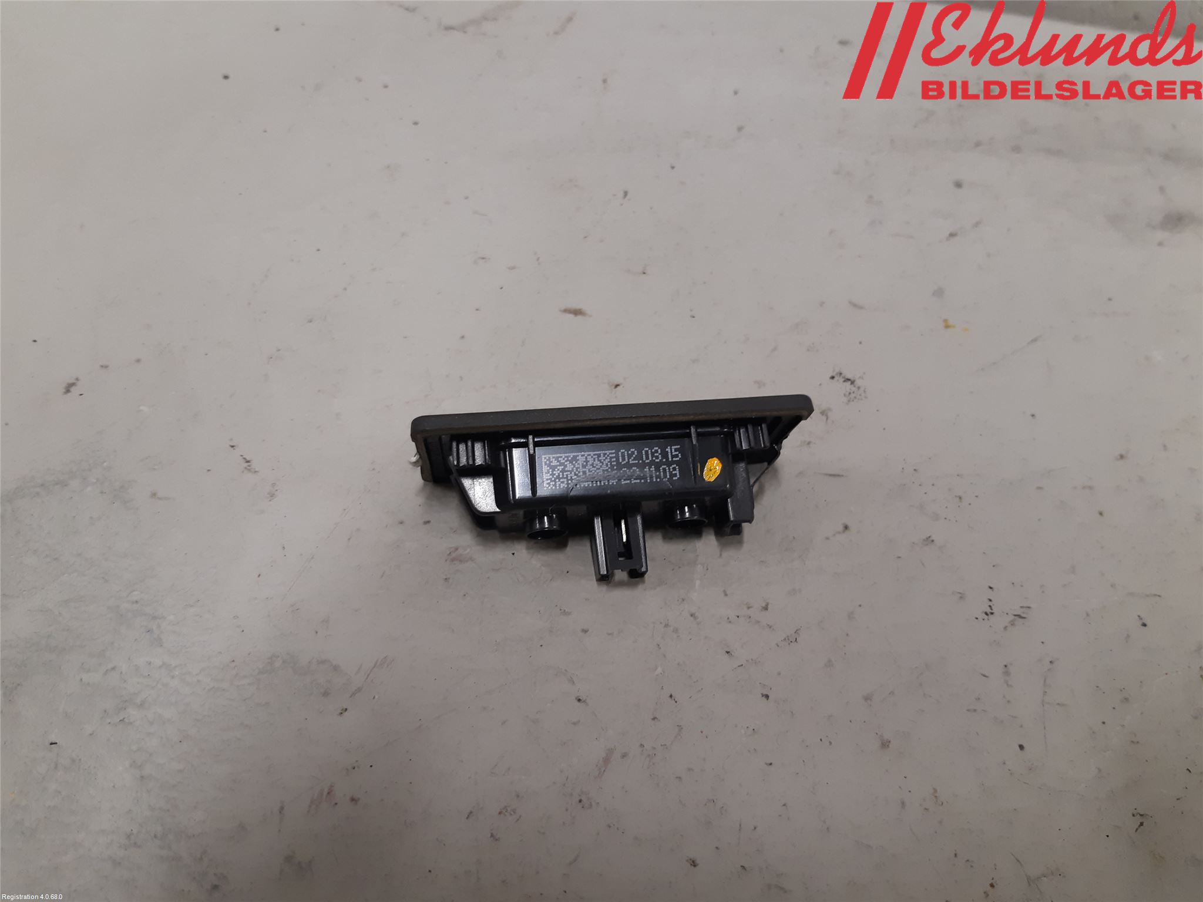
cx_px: 602
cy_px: 451
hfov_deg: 67.3
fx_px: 904
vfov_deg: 53.1
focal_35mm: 26
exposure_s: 1/50
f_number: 1.7
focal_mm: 3.93
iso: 160
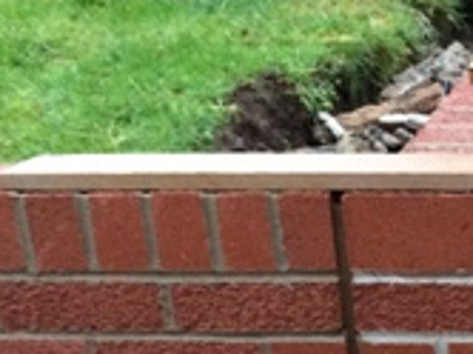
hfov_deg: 15.3
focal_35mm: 112
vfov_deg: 12.8
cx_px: 835
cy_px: 462
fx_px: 1528
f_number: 2.2
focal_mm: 4.15
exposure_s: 1/33
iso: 200
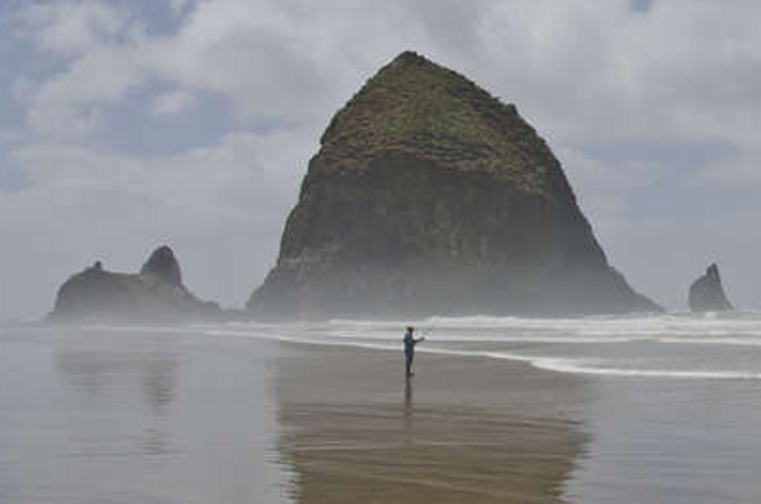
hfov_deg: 30.2
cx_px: 721
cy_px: 207
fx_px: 1329
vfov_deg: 21.5
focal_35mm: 63
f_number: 9
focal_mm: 21
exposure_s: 1/640
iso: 100
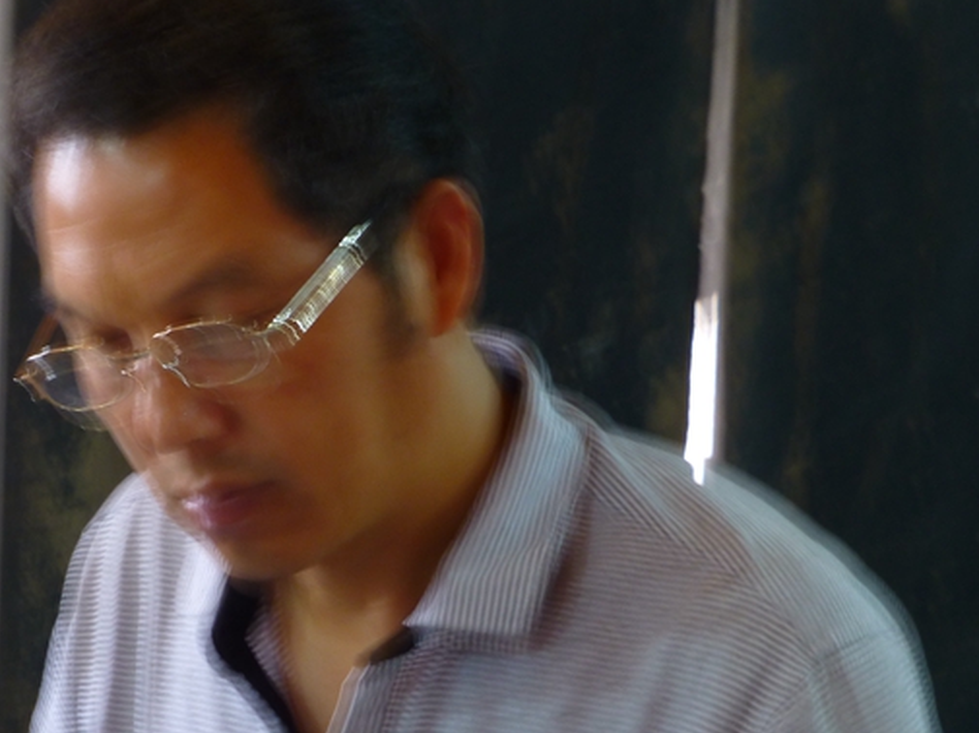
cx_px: 273
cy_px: 426
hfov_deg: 8.6
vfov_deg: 6.5
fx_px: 6472
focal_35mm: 229
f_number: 5.4
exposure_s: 1
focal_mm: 27.6
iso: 100
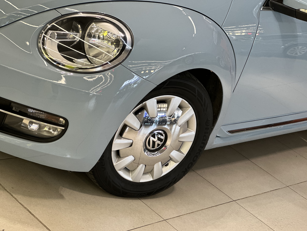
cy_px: 116
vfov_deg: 19.1
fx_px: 683
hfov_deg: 25.3
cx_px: 154
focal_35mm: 77
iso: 250
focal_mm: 9
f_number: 2.8
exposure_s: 1/93
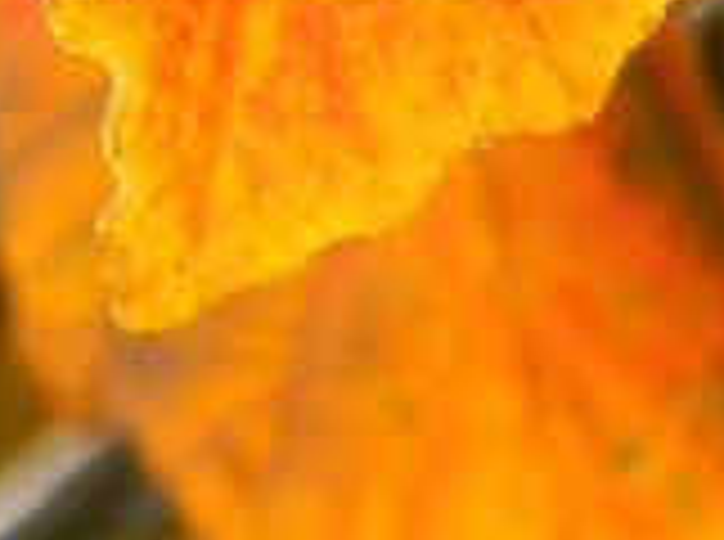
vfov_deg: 4.5
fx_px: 6657
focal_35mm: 319
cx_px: -198
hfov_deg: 6.2
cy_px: -896
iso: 80
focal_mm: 12.2
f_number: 4.3
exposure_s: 1/246
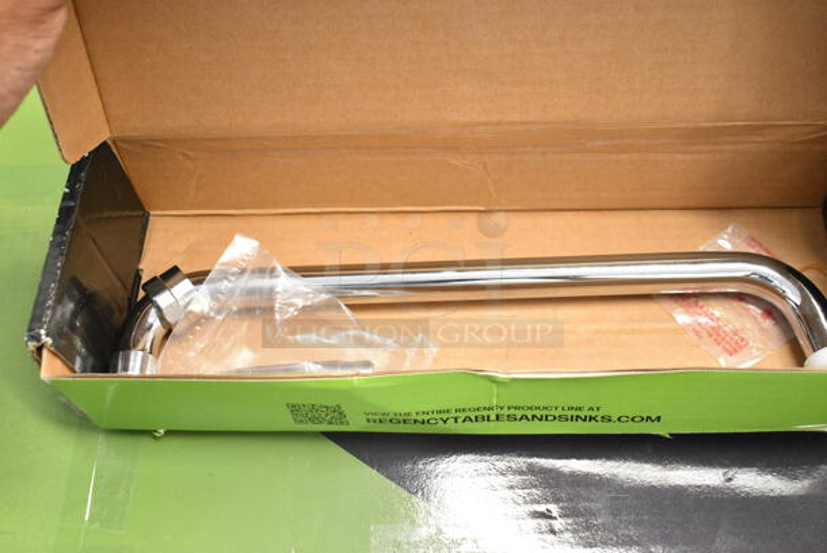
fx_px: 966
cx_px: 414
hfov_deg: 46.4
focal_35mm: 42
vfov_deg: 32.0
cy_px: 276
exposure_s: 1/50
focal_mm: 28
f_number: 4.2
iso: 2000
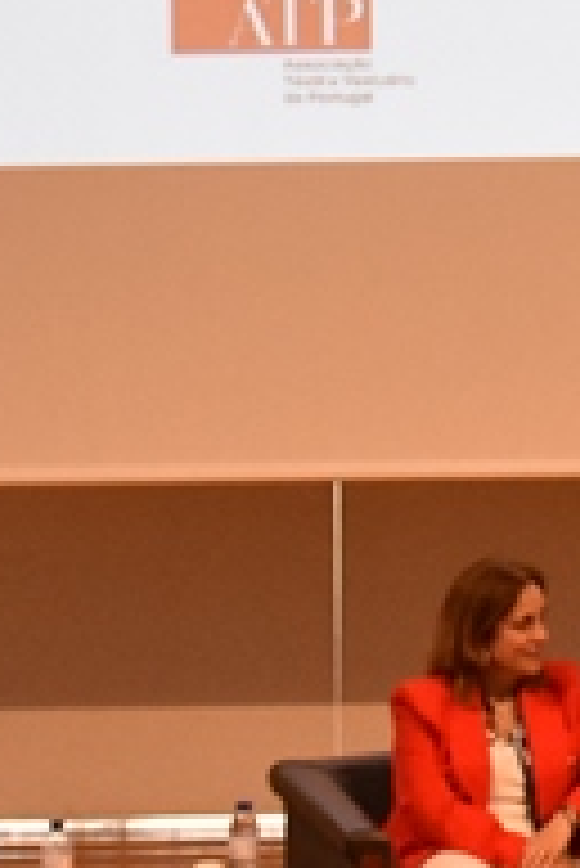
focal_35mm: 302
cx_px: 1156
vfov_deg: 6.8
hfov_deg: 4.5
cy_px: -223
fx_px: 7285
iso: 3200
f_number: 5
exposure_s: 1/100
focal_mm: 38
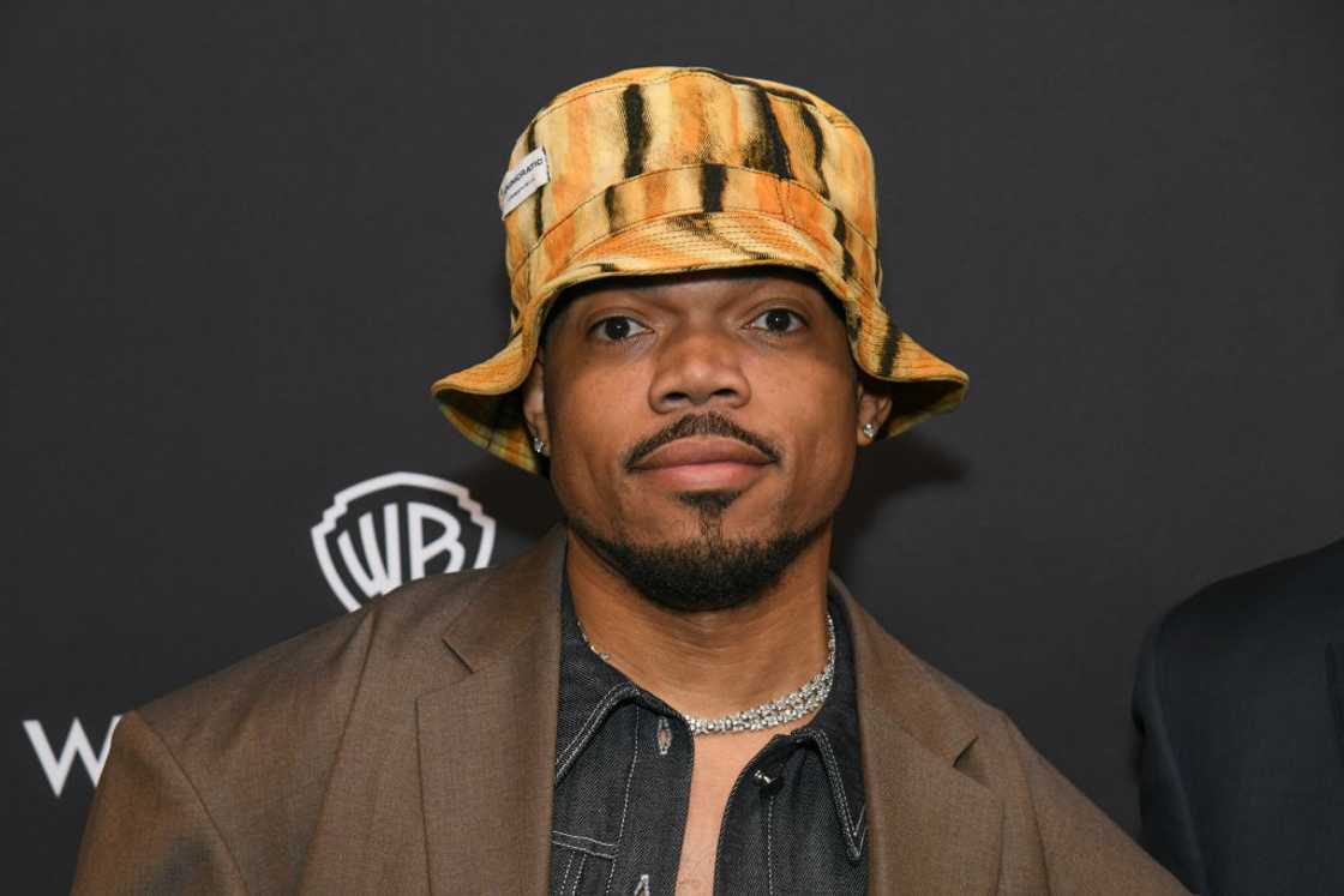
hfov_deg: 17.1
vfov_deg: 11.4
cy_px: 448
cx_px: 672
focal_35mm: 120
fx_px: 4480
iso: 1600
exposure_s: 1/160
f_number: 6.3
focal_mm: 120
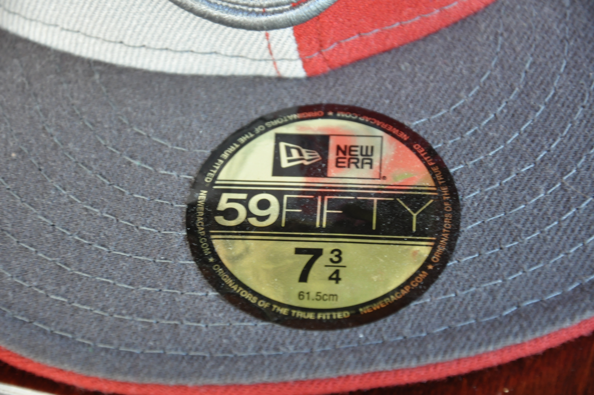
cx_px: 297
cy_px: 198
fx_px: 2596
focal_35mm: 158
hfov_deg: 13.1
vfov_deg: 8.7
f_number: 5.6
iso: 800
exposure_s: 1/30
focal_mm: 105
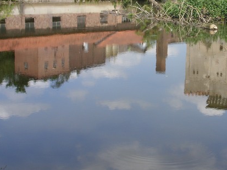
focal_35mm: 69
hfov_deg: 27.9
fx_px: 453
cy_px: 32
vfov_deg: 21.0
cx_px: 160
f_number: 4.9
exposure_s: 1/272
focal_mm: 6.3
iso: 50
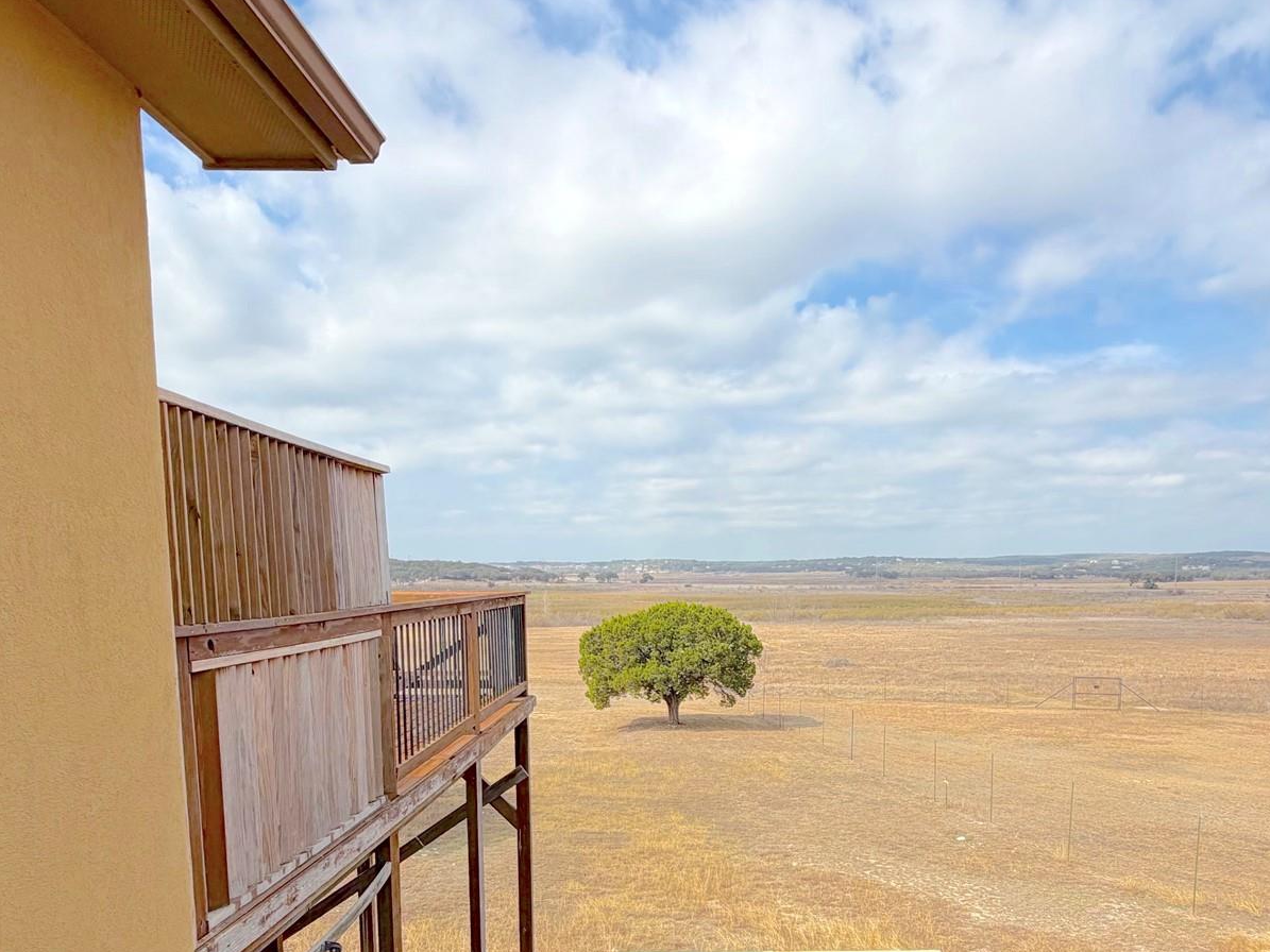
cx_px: 712
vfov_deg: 55.2
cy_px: 659
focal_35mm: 24
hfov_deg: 71.3
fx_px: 880
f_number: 2.2
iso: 20
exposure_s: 1/1105
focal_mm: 2.22
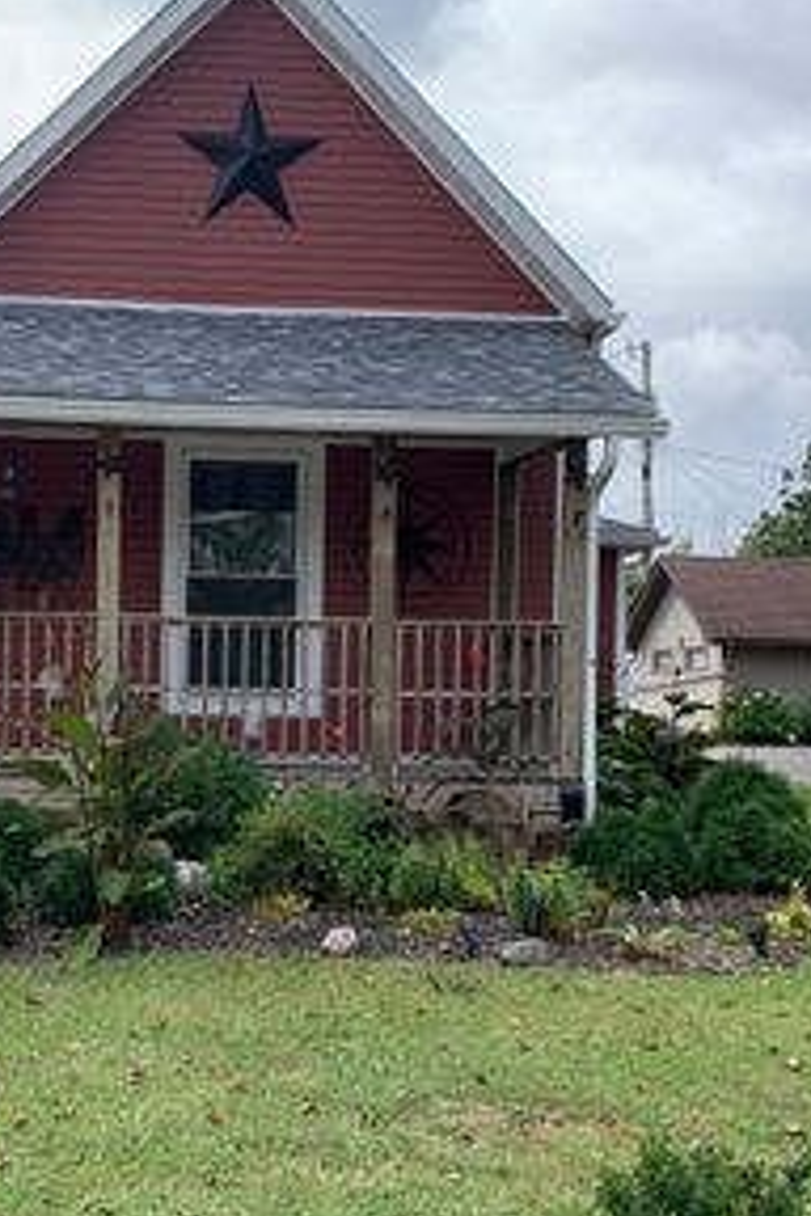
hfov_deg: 28.2
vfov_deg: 41.8
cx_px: 186
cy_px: 699
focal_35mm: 47
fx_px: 1588
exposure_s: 1/1718
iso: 25
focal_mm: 4.25
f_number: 1.8
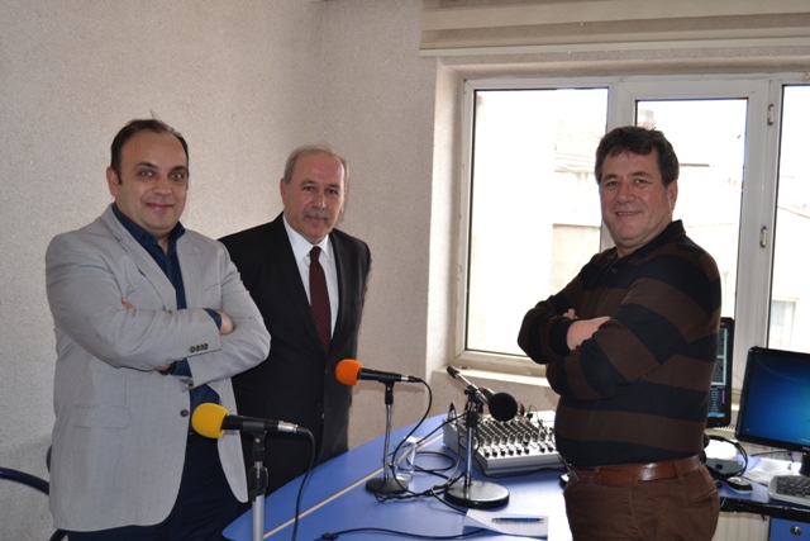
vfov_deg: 34.2
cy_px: 270
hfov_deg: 49.5
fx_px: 878
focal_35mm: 39
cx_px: 405
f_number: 4
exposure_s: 1/80
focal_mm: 26
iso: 400
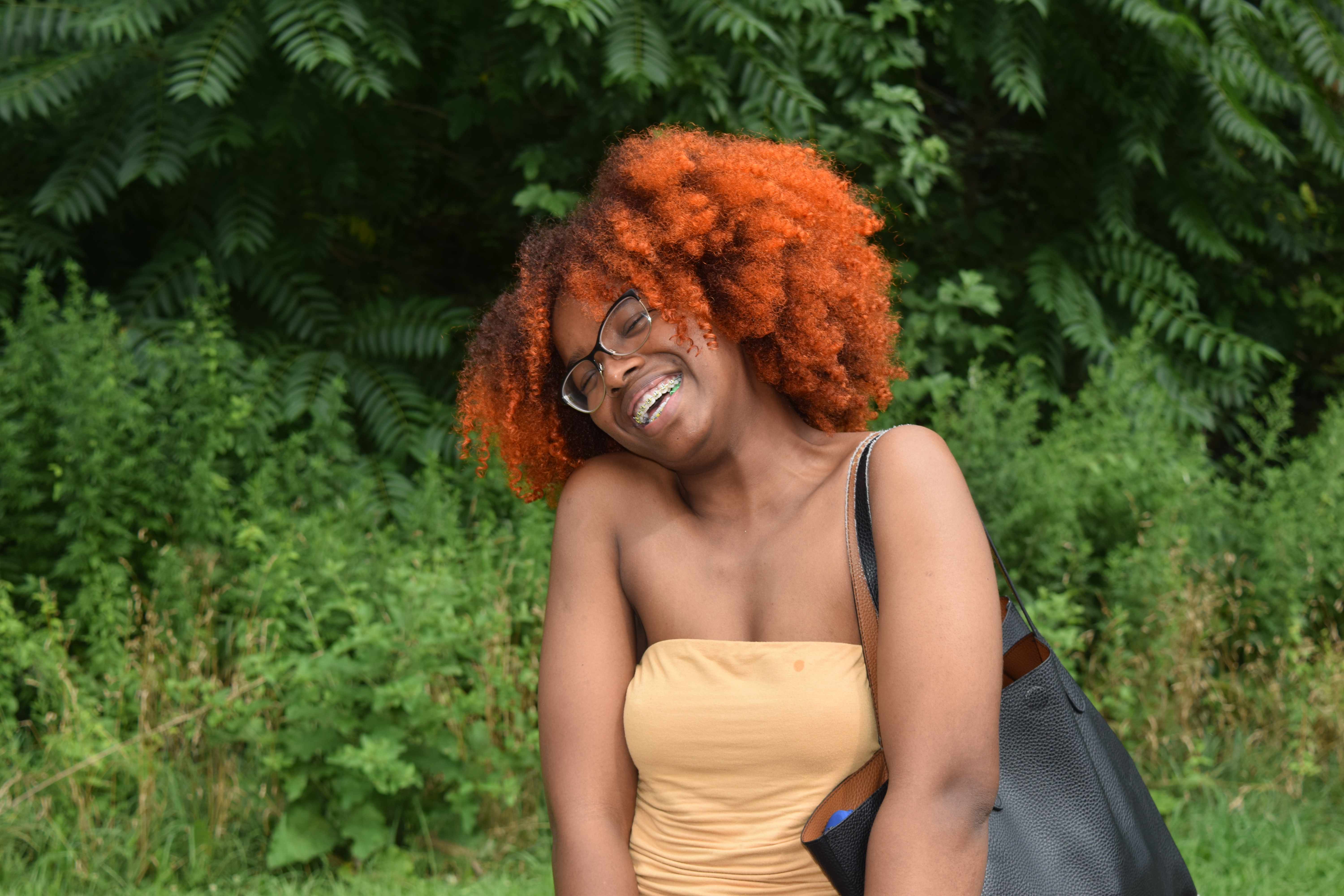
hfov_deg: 28.1
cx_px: 672
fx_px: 2688
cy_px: 448
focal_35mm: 72
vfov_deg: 18.9
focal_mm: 48
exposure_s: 1/200
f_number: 7.1
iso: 100
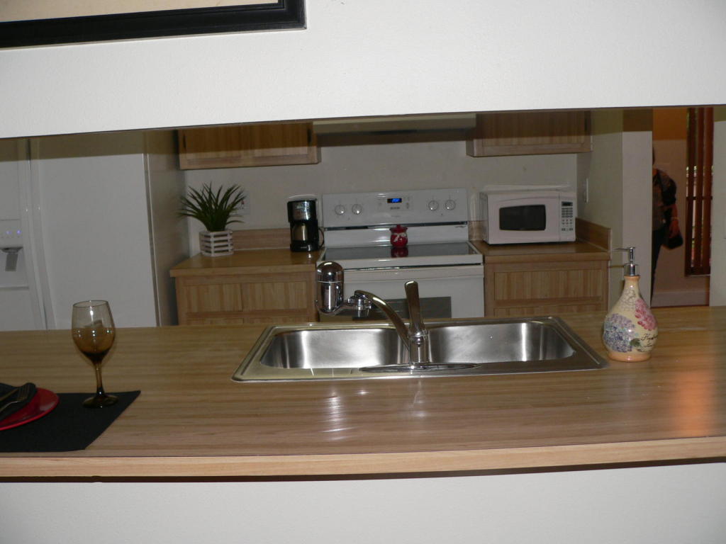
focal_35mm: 36
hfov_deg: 51.4
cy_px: 272
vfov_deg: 39.7
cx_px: 363
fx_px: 755
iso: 100
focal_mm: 6
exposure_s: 1/60
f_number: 3.3
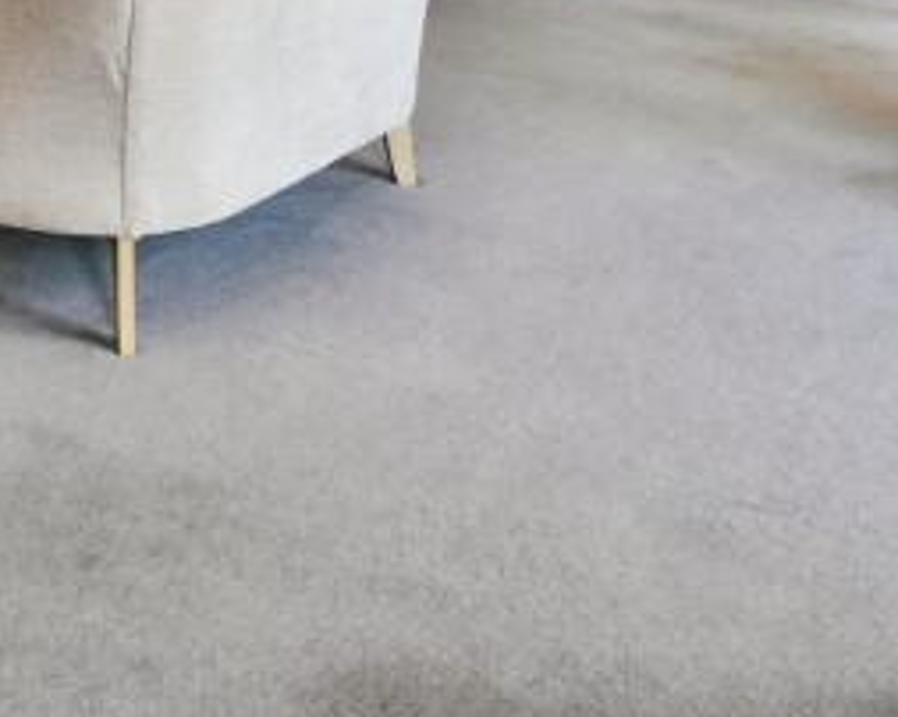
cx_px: -234
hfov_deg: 28.0
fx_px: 1514
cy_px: -474
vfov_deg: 20.8
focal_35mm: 57
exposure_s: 1/160
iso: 2800
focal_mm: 10
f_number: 8
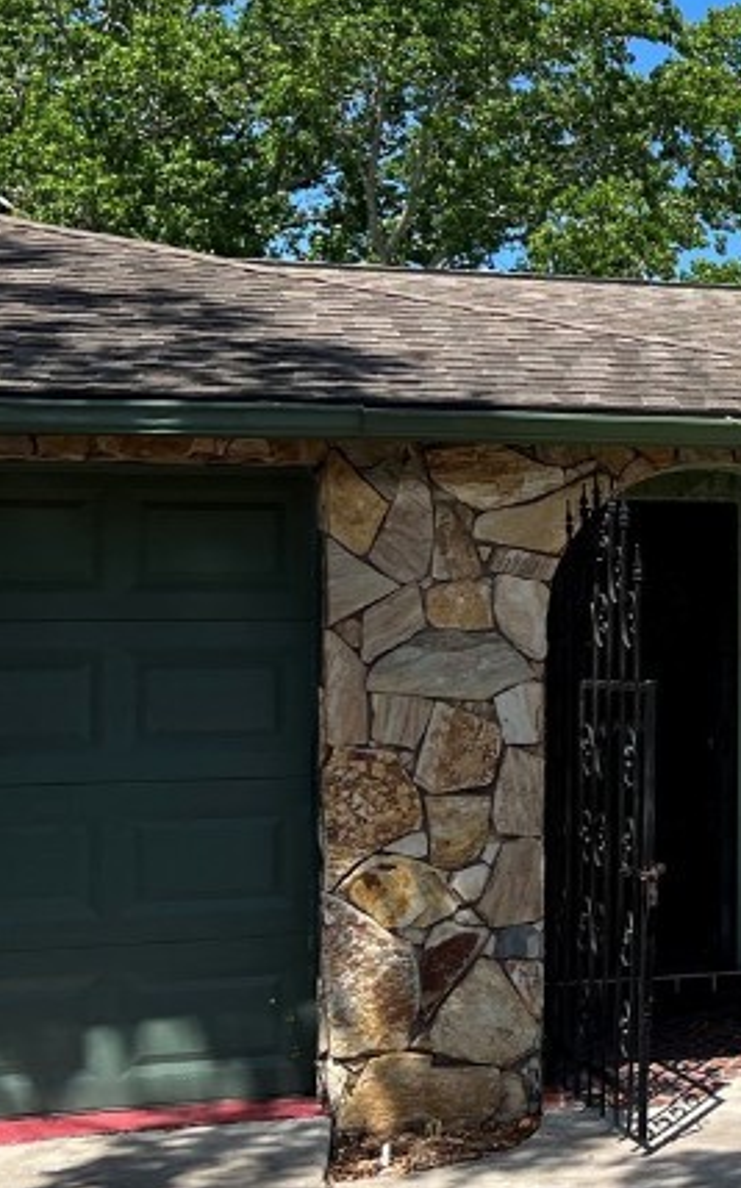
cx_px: 1130
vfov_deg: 31.1
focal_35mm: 66
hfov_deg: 17.6
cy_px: 572
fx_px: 2135
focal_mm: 5.7
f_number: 1.5
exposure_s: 1/3831
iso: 50
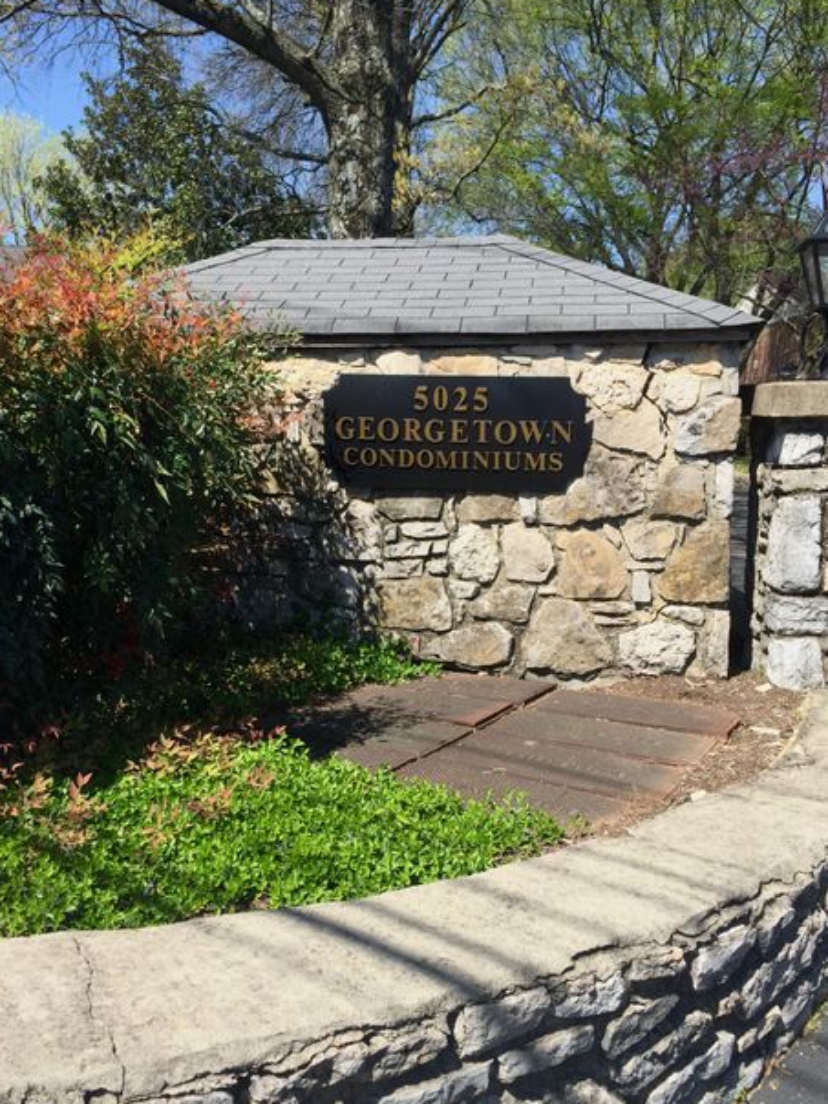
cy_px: 588
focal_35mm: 32
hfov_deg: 44.2
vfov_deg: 56.8
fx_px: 1021
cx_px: 409
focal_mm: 4.15
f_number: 2.2
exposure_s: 1/1364
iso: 32
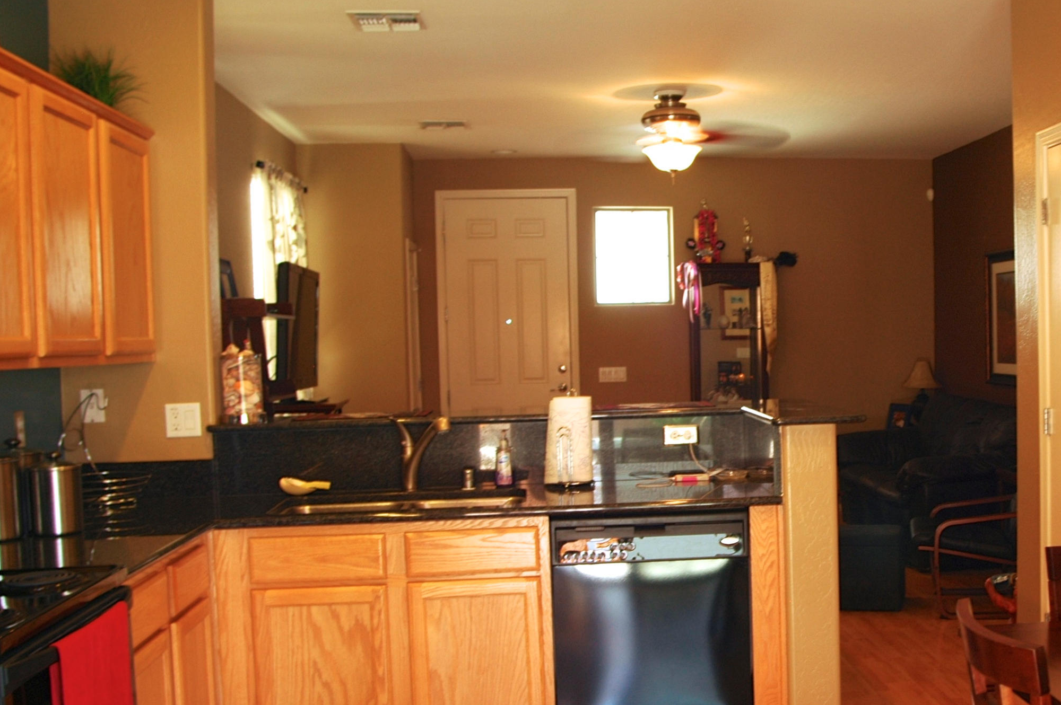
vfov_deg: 29.8
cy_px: 407
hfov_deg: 42.5
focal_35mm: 45
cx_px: 770
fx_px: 1325
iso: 200
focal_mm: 20
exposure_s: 1/8
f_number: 5.6
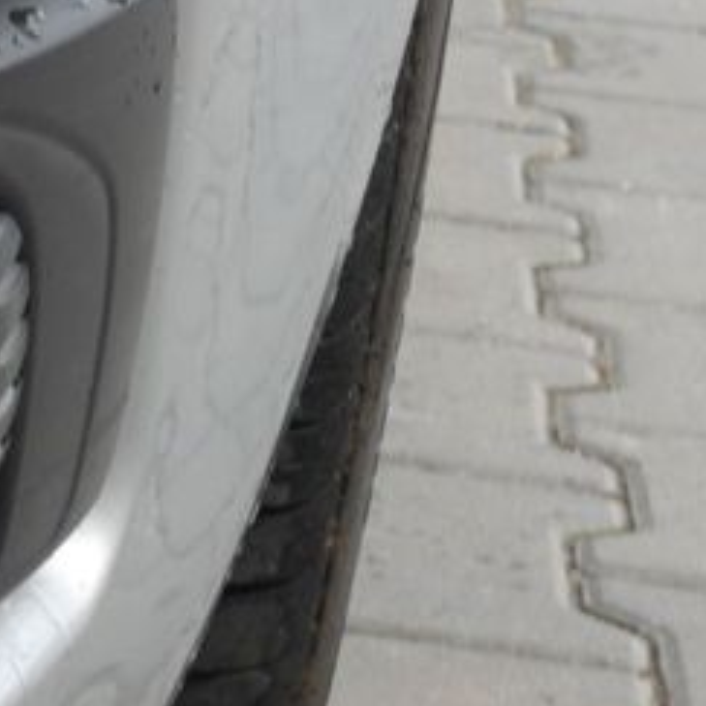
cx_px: -581
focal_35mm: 179
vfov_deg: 9.8
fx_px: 4130
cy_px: 360
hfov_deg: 9.3
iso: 80
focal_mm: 8.6
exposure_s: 1/80
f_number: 3.8
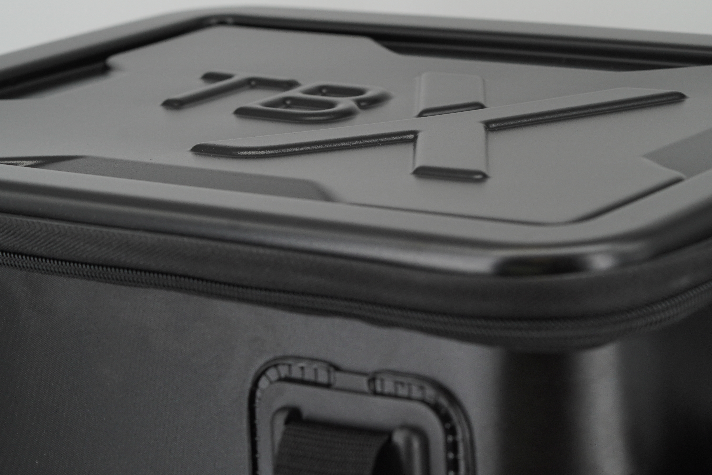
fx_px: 2670
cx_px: 356
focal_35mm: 135
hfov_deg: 15.2
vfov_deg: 10.2
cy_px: 238
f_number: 8
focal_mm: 90
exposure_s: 1/60
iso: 200
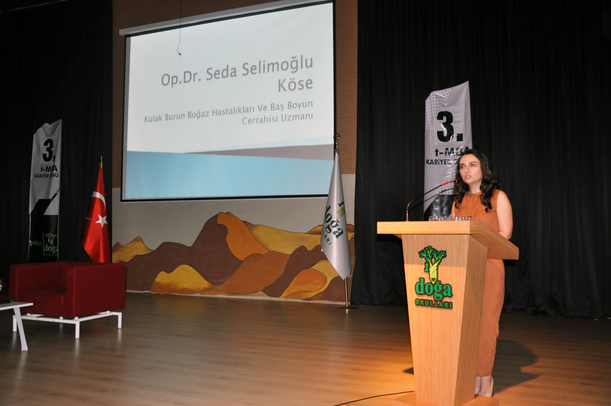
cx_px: 306
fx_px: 534
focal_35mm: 32
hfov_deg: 59.6
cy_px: 203
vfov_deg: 41.6
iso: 800
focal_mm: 21
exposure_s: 1/60
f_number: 3.8
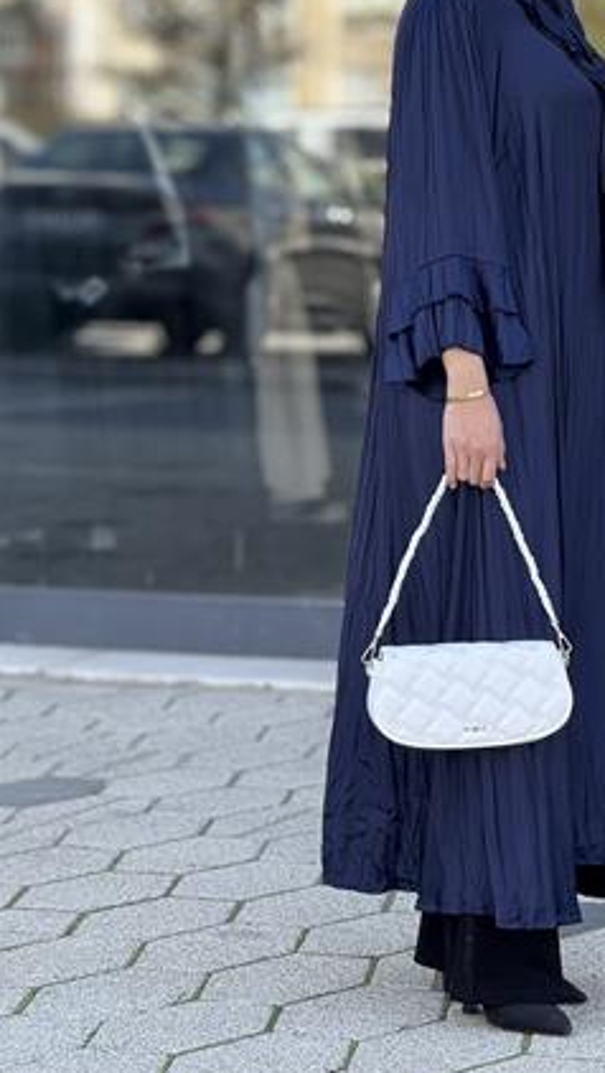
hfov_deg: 7.4
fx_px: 4696
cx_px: 503
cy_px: 403
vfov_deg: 13.0
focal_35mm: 165
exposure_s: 1/189
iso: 50
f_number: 2.8
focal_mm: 15.66
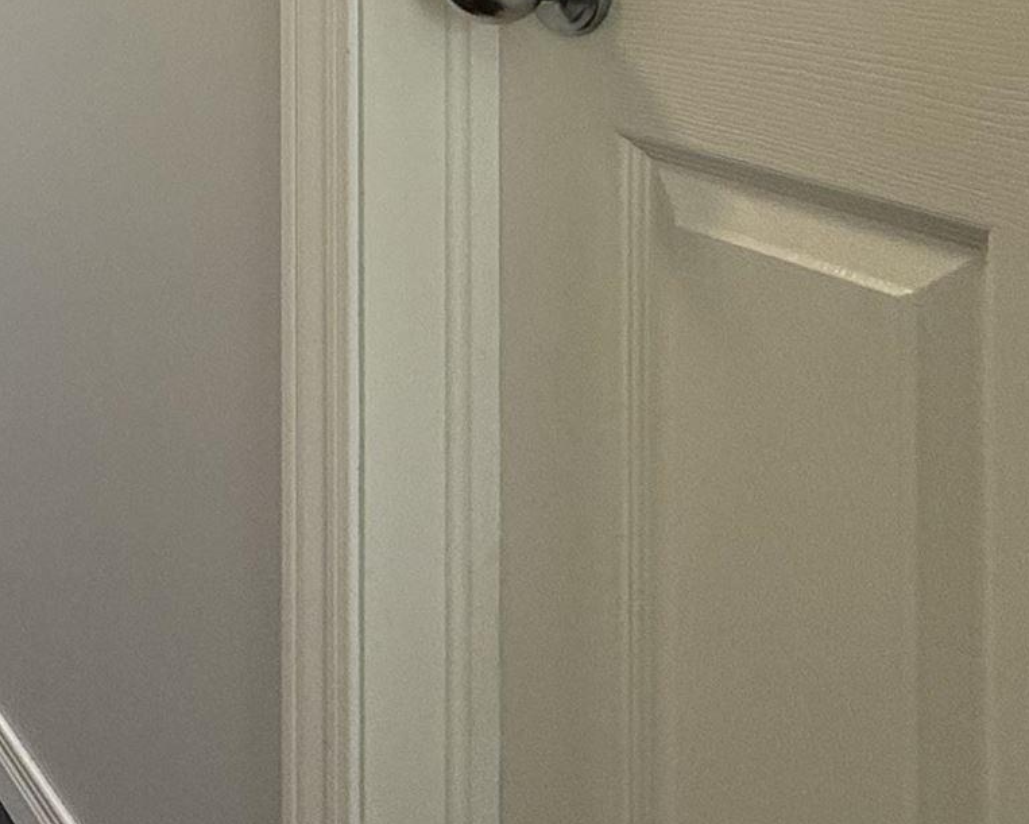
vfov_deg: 24.6
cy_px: -208
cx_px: -627
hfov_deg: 24.1
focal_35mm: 55
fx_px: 1676
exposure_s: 1/120
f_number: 2.2
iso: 100
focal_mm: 2.22
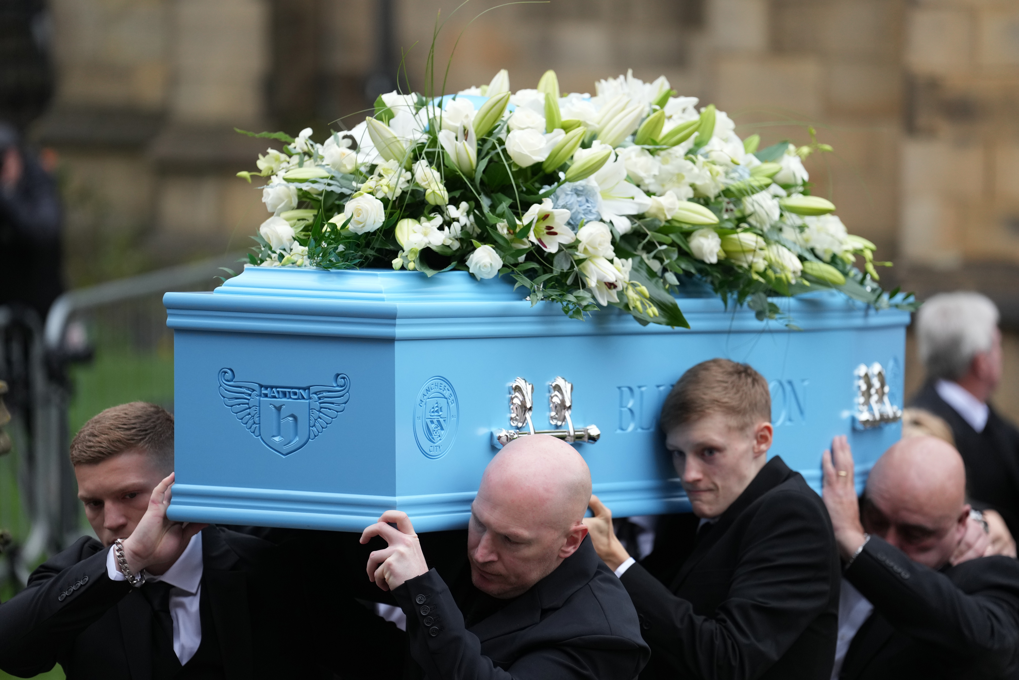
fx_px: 5038
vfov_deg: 7.7
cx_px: 510
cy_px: 340
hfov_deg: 11.5
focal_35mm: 178
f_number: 2.8
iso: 1000
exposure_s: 1/1600
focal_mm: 178
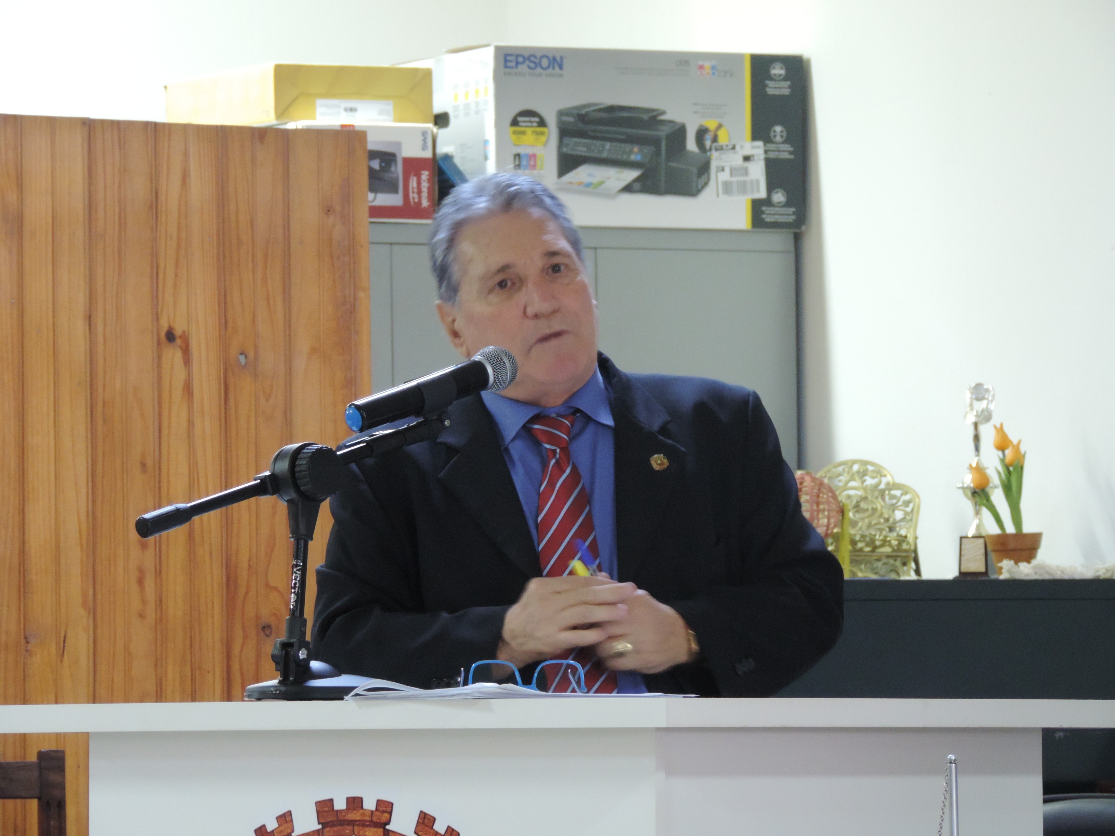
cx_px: 558
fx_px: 8053
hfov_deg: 7.9
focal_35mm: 250
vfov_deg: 5.9
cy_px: 418
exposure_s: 1/8
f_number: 4.7
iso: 800
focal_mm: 44.5
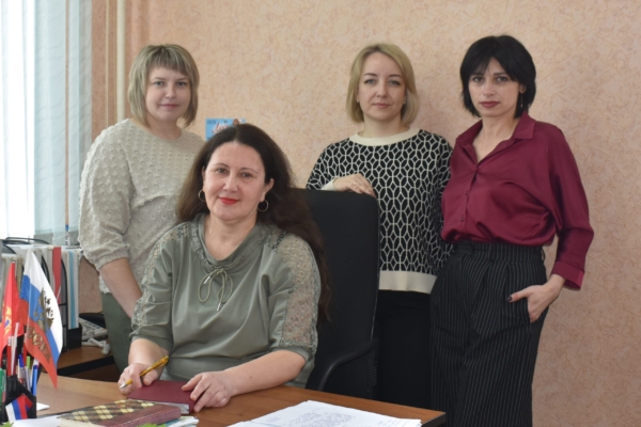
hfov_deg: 49.6
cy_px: 214
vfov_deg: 34.2
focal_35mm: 39
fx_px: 694
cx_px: 320
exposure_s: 1/125
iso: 320
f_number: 5.6
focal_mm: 26
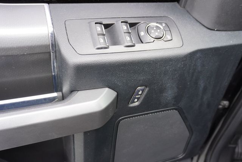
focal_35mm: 32
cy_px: 81
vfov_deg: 41.8
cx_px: 121
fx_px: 212
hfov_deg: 59.4
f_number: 4
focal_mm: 21
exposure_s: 1/60
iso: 250
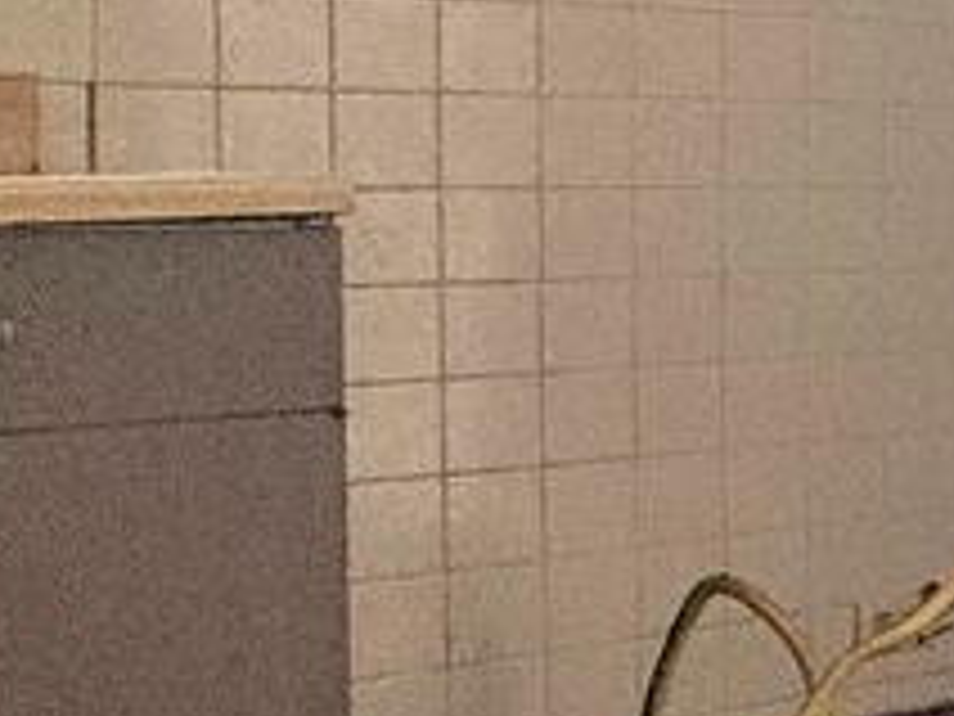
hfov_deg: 14.7
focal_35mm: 95
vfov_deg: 15.5
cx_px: 2178
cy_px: 225
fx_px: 2618
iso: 100
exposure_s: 1/120
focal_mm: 2.22
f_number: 2.2
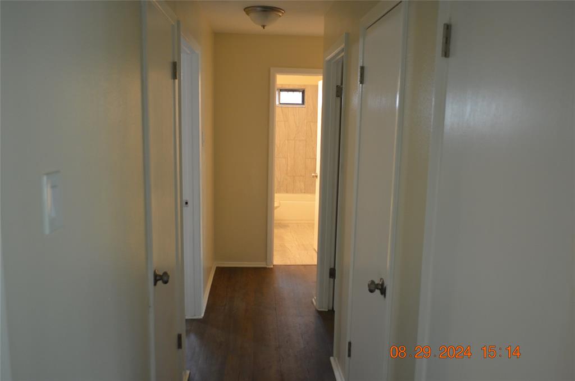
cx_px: 288
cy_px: 190
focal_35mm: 30
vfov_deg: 43.4
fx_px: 478
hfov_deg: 62.0
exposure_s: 1/60
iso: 800
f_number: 3.8
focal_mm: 20
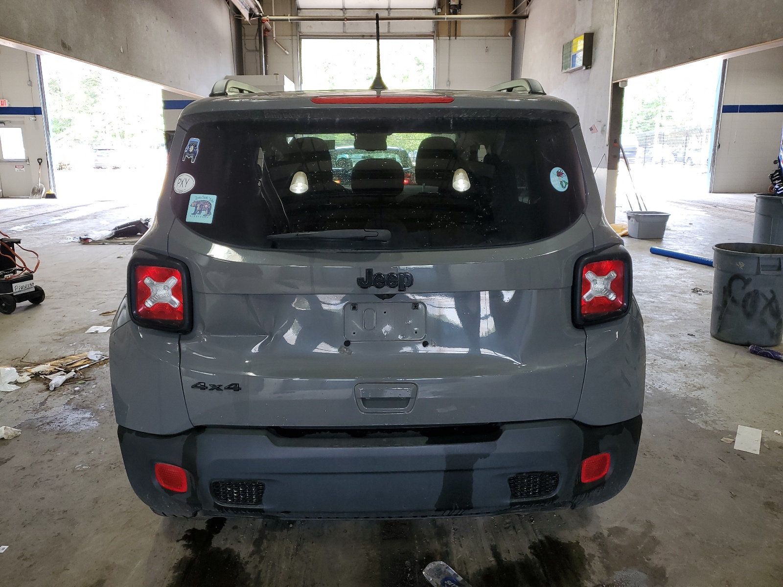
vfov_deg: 53.1
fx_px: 588
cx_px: 392
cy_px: 294
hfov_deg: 67.3
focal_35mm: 26
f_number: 1.5
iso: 56
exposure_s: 1/60.2
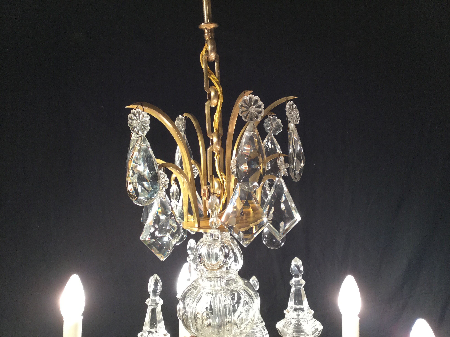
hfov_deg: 58.4
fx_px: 403
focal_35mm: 31
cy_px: 168
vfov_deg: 45.4
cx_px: 225
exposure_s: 1/33
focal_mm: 3.3
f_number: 2.4
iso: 40
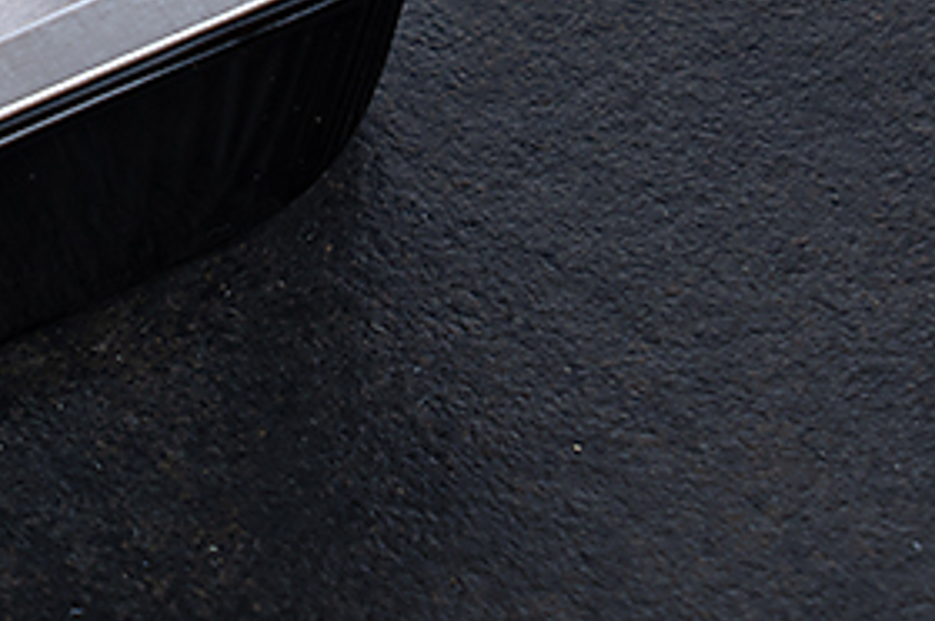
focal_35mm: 412
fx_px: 10688
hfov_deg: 4.9
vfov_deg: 3.3
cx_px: -925
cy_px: -184
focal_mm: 96
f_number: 9
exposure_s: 1/160
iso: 100
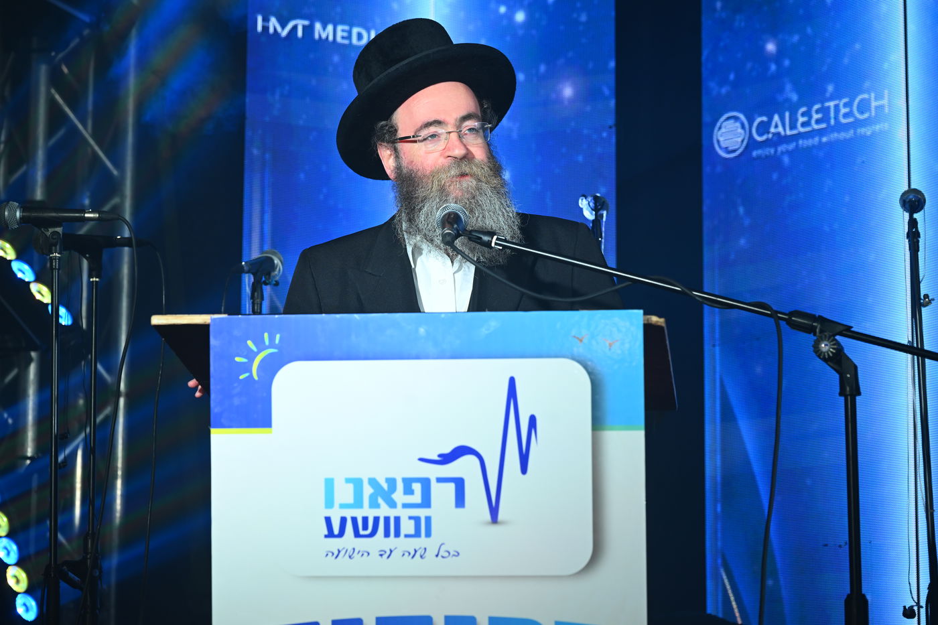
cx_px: 469
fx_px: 2553
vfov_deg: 14.0
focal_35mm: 98
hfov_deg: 20.8
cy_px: 312
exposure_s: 1/320
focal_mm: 98
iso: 1000
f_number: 5
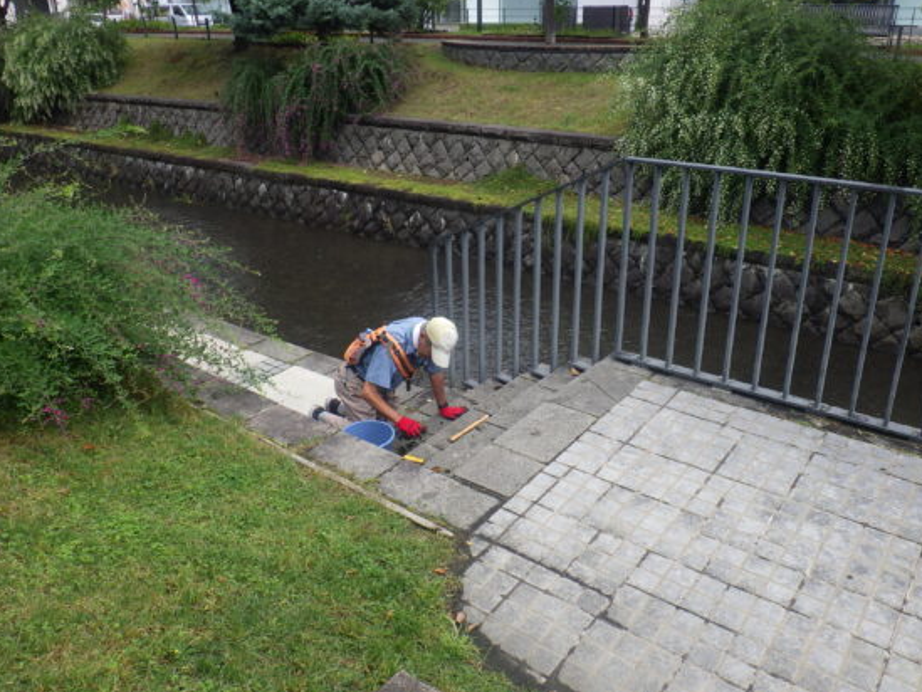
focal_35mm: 29
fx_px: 773
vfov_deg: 48.2
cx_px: 468
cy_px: 337
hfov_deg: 61.6
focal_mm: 5
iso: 125
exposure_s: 1/160
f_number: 4.2
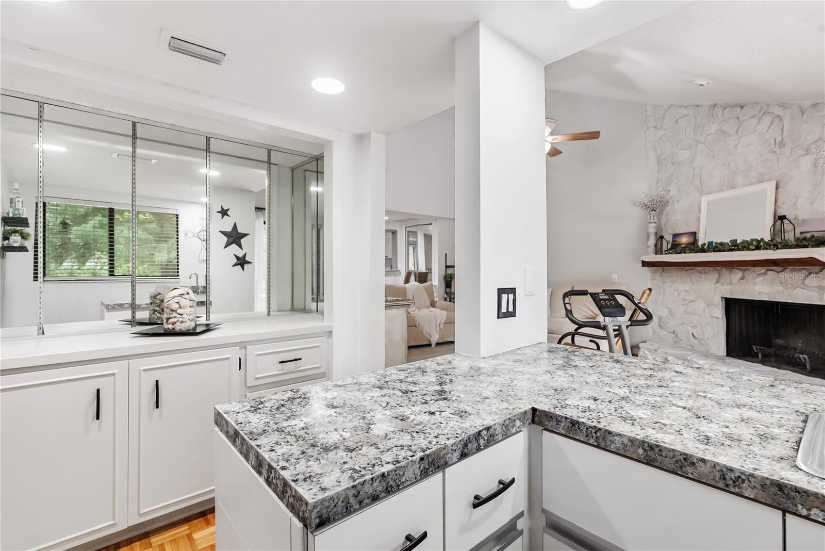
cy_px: 276
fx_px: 367
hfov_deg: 96.7
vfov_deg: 73.8
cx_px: 412
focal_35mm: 16
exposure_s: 1/30
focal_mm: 16
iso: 1000
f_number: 8
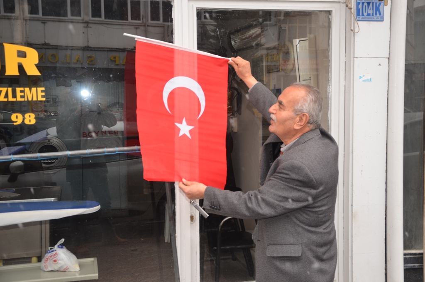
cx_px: 212
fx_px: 530
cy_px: 141
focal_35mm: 45
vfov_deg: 29.7
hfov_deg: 43.7
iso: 200
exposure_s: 1/125
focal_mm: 30
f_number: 4.2
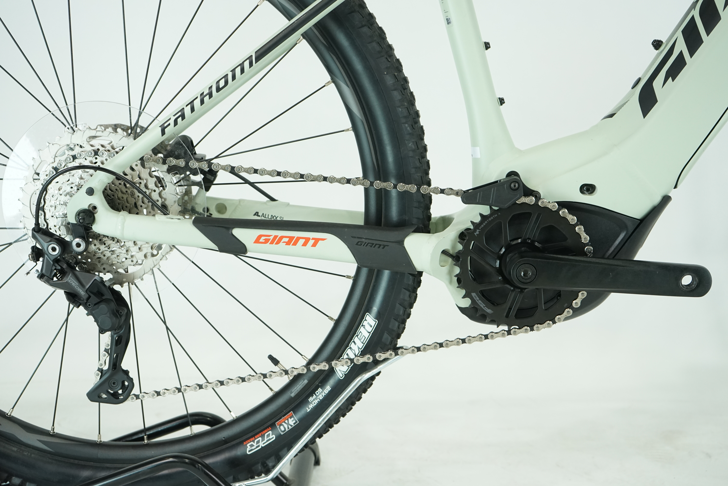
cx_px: 364
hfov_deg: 41.1
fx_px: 971
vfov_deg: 28.1
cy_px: 243
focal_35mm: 48
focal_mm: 48
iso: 1600
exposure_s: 1/200
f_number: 5.6
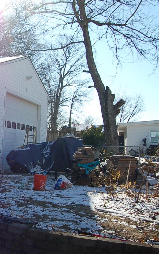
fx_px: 354
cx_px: -30
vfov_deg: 39.6
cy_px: 126
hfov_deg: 23.3
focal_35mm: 51
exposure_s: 1/250
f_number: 10
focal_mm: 22
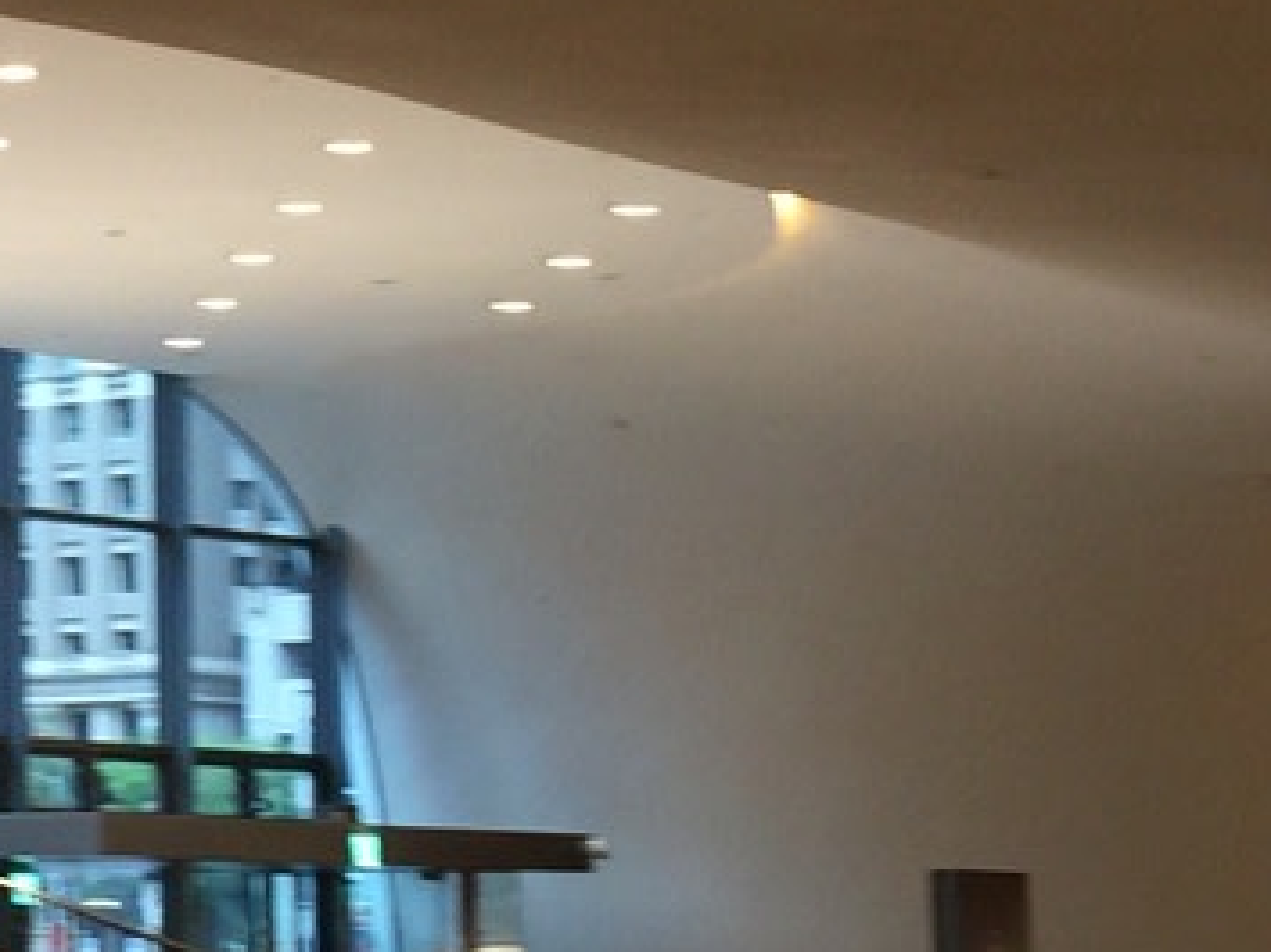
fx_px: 4330
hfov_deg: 16.2
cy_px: 226
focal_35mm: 118
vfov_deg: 12.5
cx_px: -162
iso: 32
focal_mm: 4.2
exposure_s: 1/15
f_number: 2.2
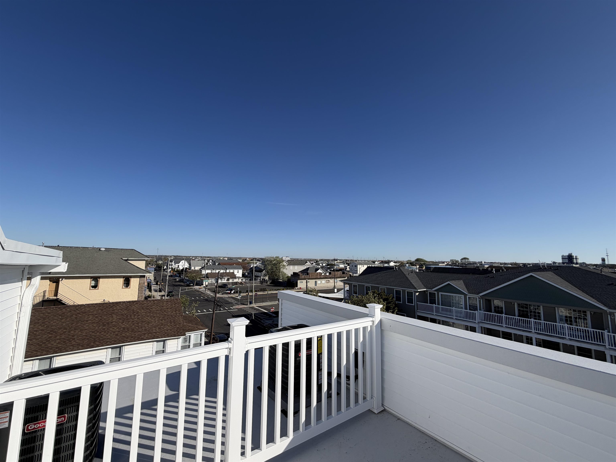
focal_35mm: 14
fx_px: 249
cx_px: 308
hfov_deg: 102.1
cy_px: 231
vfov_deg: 85.7
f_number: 2.2
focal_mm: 2.22
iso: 20
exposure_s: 1/1368
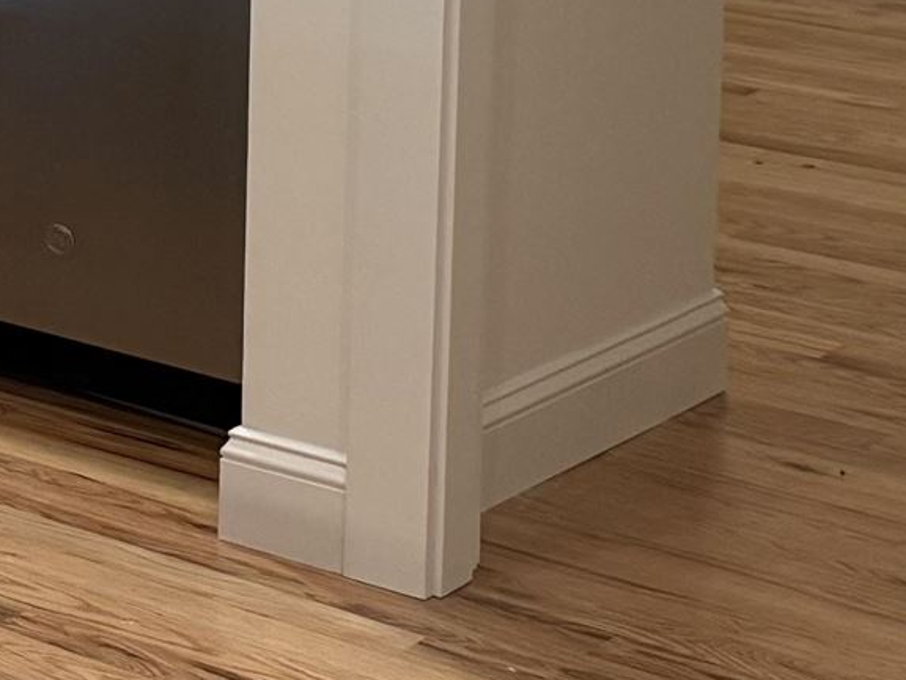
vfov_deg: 10.9
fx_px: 3350
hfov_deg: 11.8
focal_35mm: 128
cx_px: -1420
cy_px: -496
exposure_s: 1/120
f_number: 1.78
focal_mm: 6.76
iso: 160
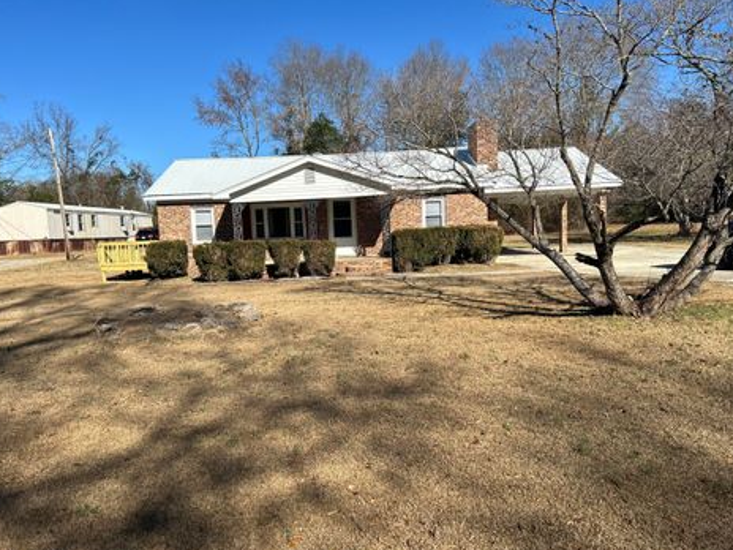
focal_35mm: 28
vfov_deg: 49.7
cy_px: 288
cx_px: 344
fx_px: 593
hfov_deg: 63.4
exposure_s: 1/4444
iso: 50
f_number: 1.5
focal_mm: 5.7
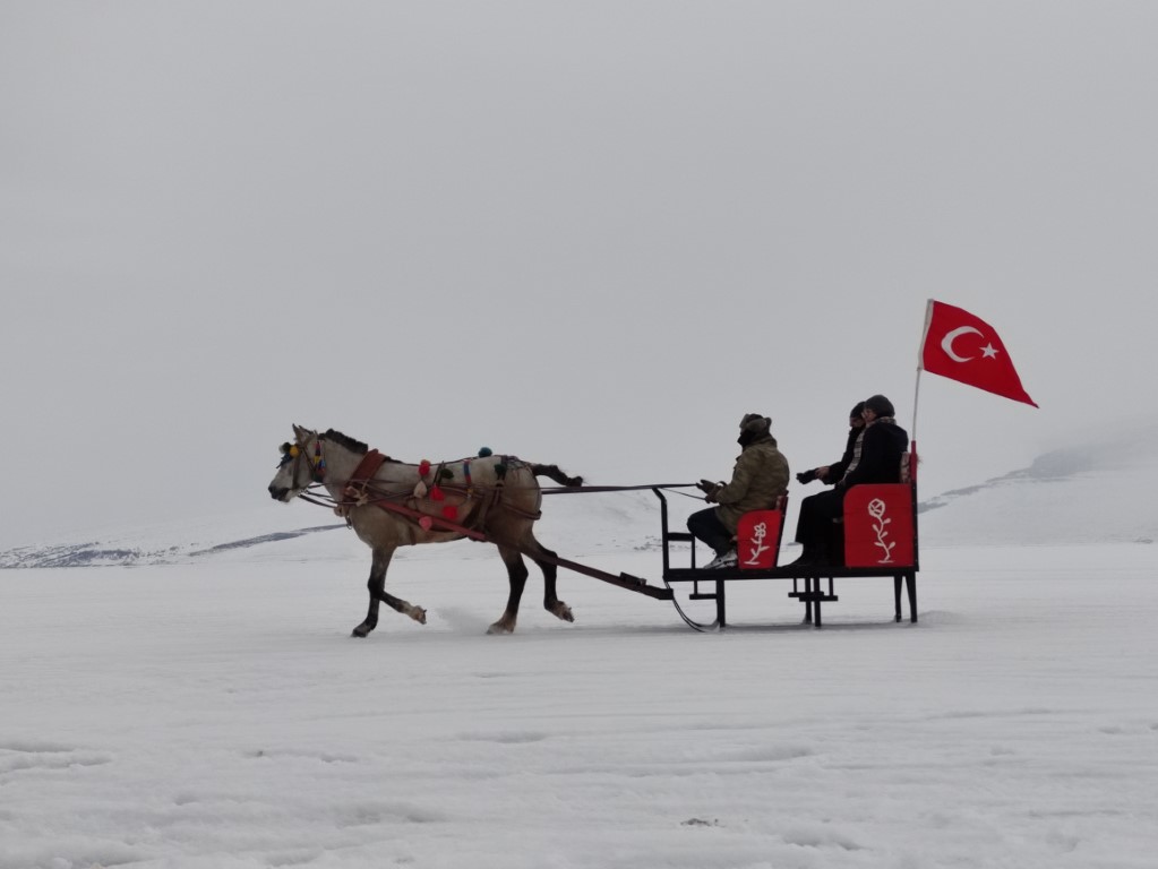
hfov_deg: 69.4
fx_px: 837
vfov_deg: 54.9
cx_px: 579
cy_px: 434
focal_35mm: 25
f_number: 1.89
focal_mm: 5.43
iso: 100
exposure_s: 1/1252
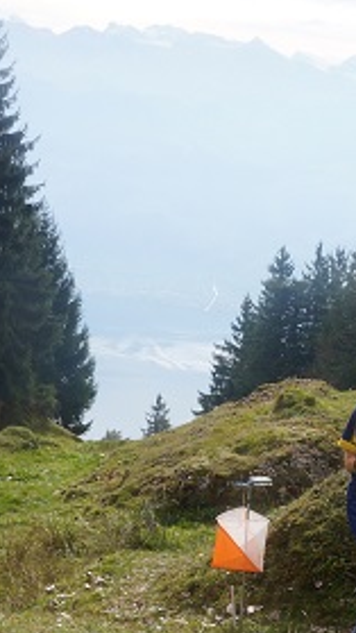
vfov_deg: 23.5
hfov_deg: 13.2
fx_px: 1510
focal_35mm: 90
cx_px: 379
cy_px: 439
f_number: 13
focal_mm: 20
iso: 100
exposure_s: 1/100
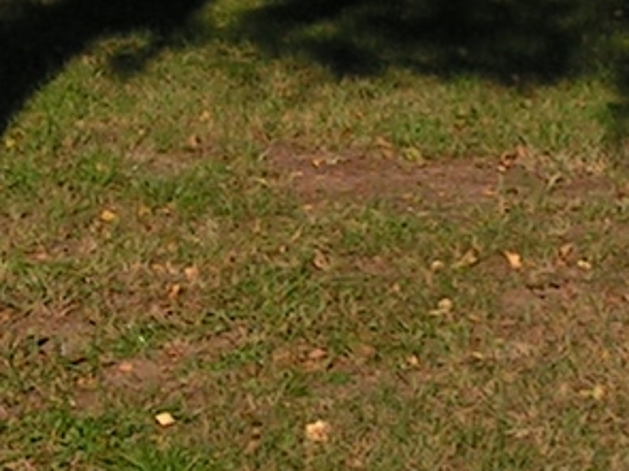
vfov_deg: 5.5
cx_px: 484
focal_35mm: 271
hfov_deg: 7.3
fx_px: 4922
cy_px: 388
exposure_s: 1/1250
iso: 64
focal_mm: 8.4
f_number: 3.2
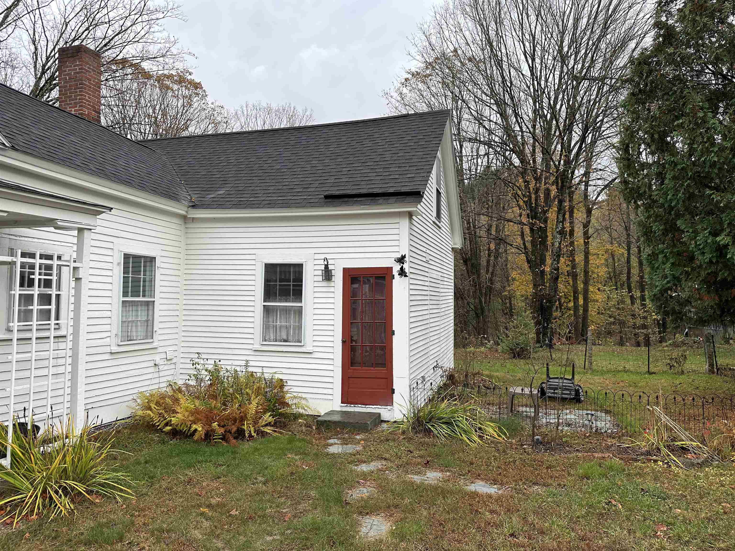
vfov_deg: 56.8
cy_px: 276
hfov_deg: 71.6
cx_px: 368
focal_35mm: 24
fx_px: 510
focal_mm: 6.86
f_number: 1.78
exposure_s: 1/829
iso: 80
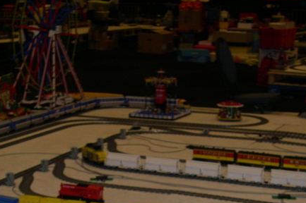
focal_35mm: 100
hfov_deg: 20.4
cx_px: 163
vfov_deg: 13.5
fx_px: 849
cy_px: 207
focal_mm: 11.1
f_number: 3.2
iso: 126
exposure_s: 1/60
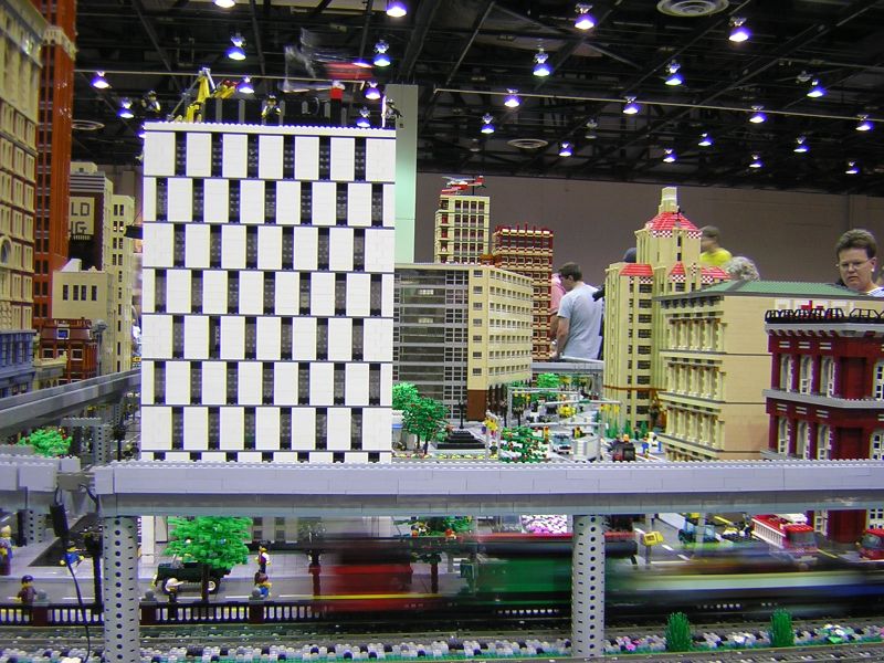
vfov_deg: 39.7
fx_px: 919
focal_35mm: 36
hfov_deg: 51.4
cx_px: 442
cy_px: 332
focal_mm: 4.7
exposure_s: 1/4.2
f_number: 2.6
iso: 100
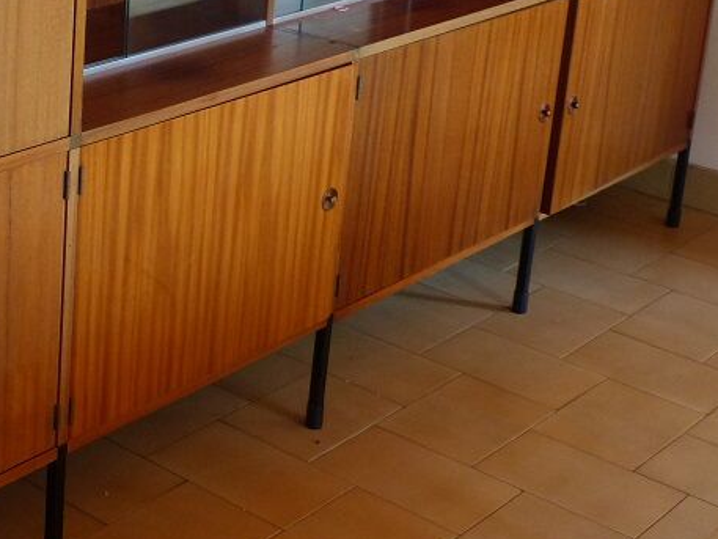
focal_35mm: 81
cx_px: 38
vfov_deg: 18.0
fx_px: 1681
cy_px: 94
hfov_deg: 23.3
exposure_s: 1/60
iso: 250
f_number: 2.8
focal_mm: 6.6
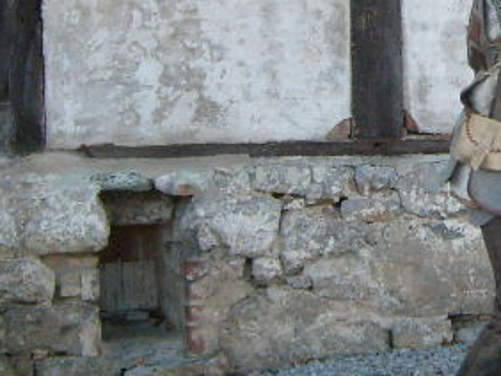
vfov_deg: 11.6
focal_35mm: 127
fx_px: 1840
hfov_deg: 14.9
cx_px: 618
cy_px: 12
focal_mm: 5.8
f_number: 2.8
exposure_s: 1/250
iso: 80
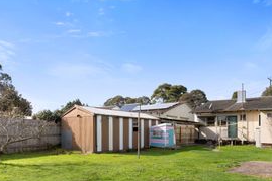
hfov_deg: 64.9
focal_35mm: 28
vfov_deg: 44.6
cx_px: 164
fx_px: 211
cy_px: 139
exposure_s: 1/400
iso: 400
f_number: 9
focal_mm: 16
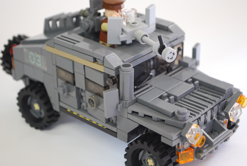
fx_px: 567
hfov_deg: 24.6
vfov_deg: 16.6
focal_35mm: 82
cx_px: 124
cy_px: 83
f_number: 5.6
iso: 400
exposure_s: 1/4
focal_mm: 55
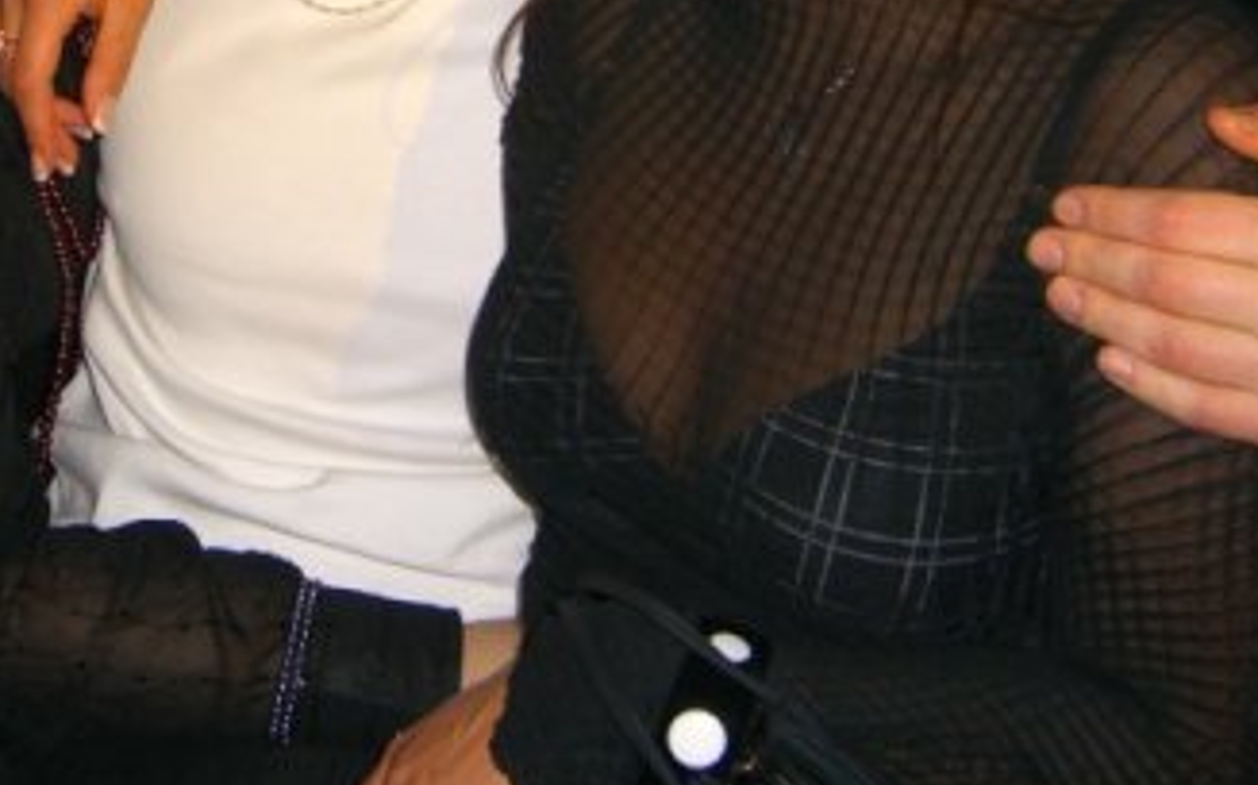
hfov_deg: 27.5
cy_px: -58
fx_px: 2536
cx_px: 315
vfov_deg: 17.1
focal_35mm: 74
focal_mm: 7.9
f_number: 2.8
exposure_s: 1/60
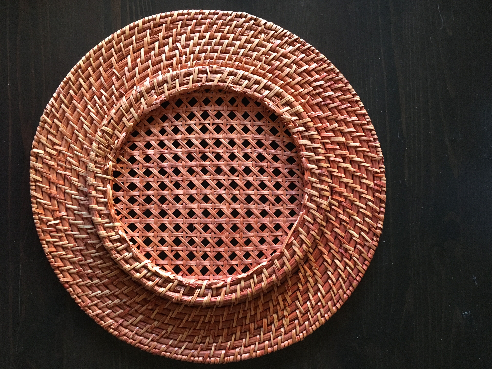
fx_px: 412
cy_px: 184
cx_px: 246
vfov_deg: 48.2
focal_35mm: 29
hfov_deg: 61.7
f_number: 2.2
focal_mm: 4.15
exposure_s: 1/25
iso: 200
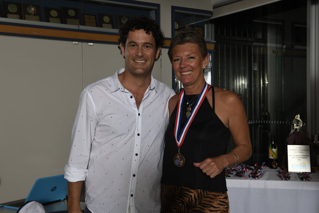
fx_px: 443
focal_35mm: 50
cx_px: 160
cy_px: 106
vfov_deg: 27.0
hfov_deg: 39.6
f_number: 9
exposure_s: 1/125
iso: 320
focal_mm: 50
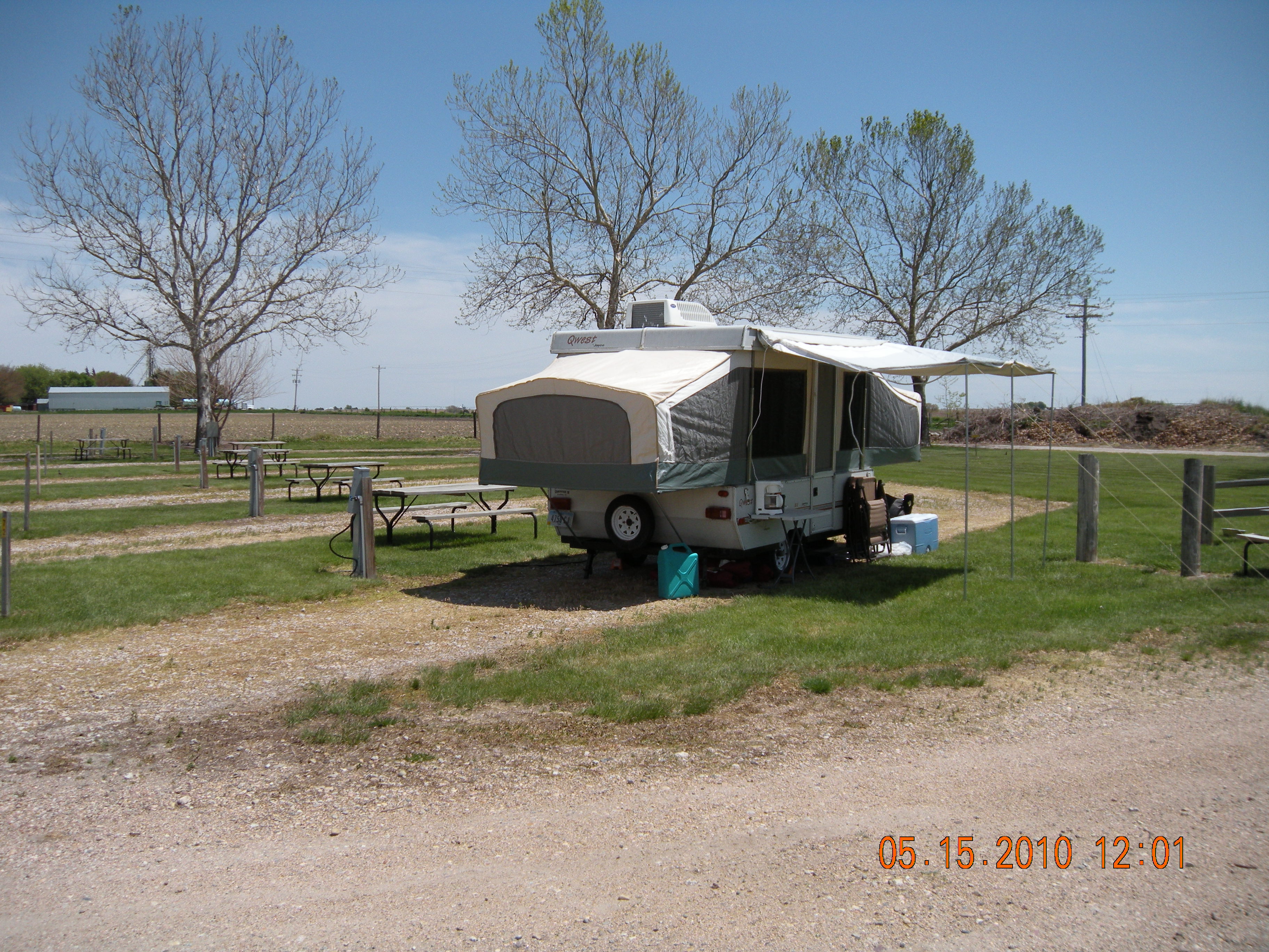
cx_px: 634
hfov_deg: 52.6
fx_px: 1283
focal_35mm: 35
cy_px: 476
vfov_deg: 40.7
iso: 64
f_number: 3.8
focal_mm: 5.9
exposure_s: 1/980
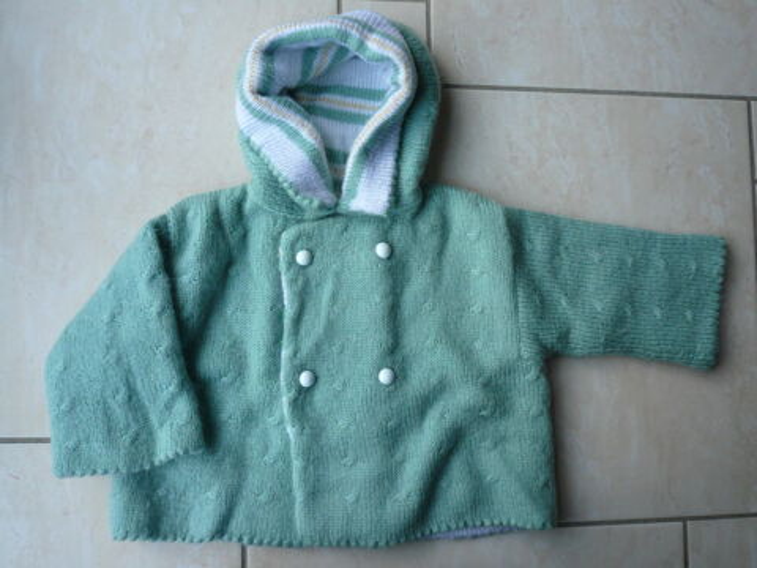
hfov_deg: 60.0
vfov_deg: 46.8
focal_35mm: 30
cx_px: 378
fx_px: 656
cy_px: 284
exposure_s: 1/60
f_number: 2.9
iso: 100
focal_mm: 4.9
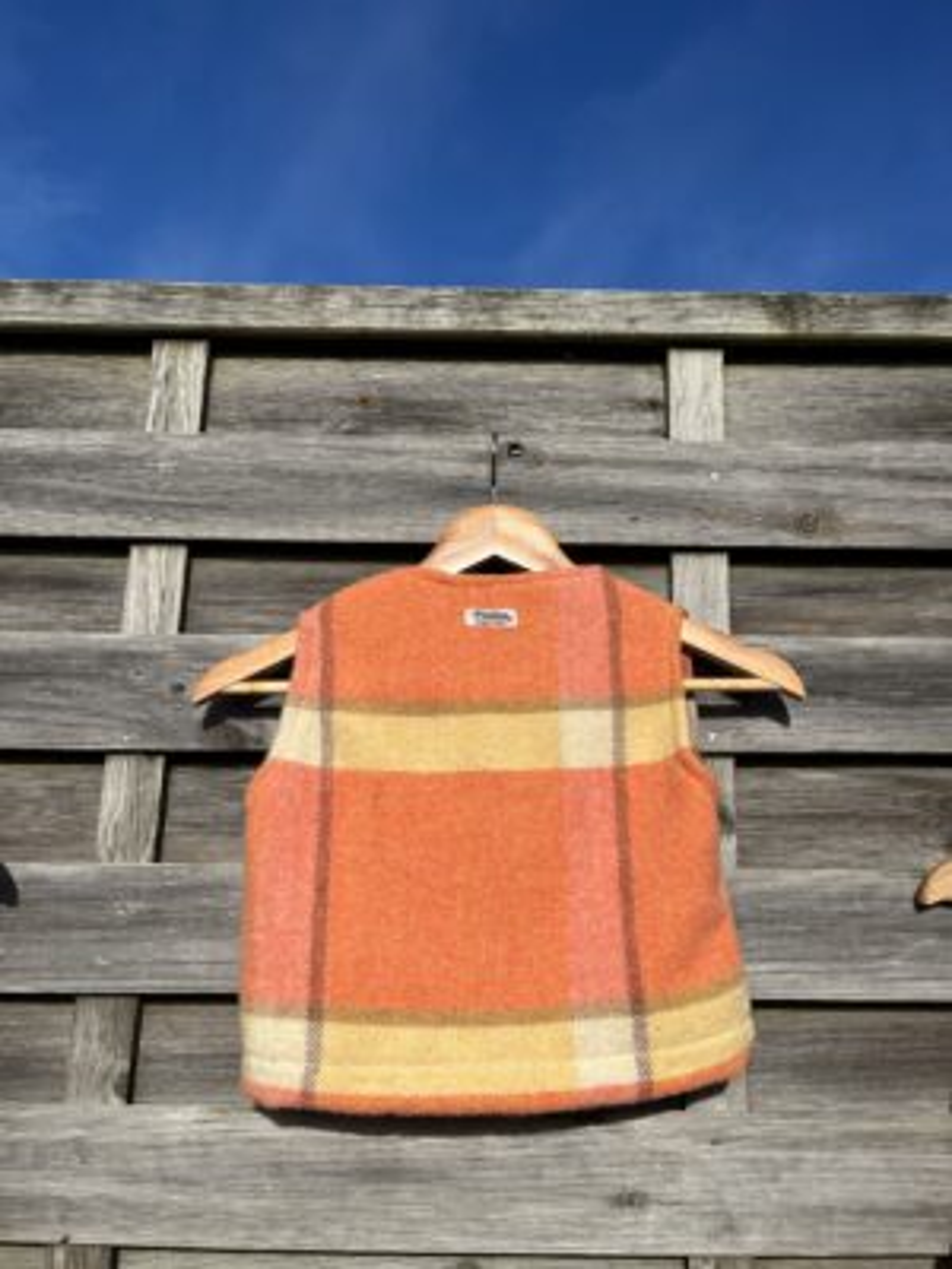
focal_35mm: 26
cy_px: 634
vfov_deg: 67.3
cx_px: 476
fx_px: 953
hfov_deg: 53.1
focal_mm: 5.1
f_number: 1.6
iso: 50
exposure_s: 1/5076
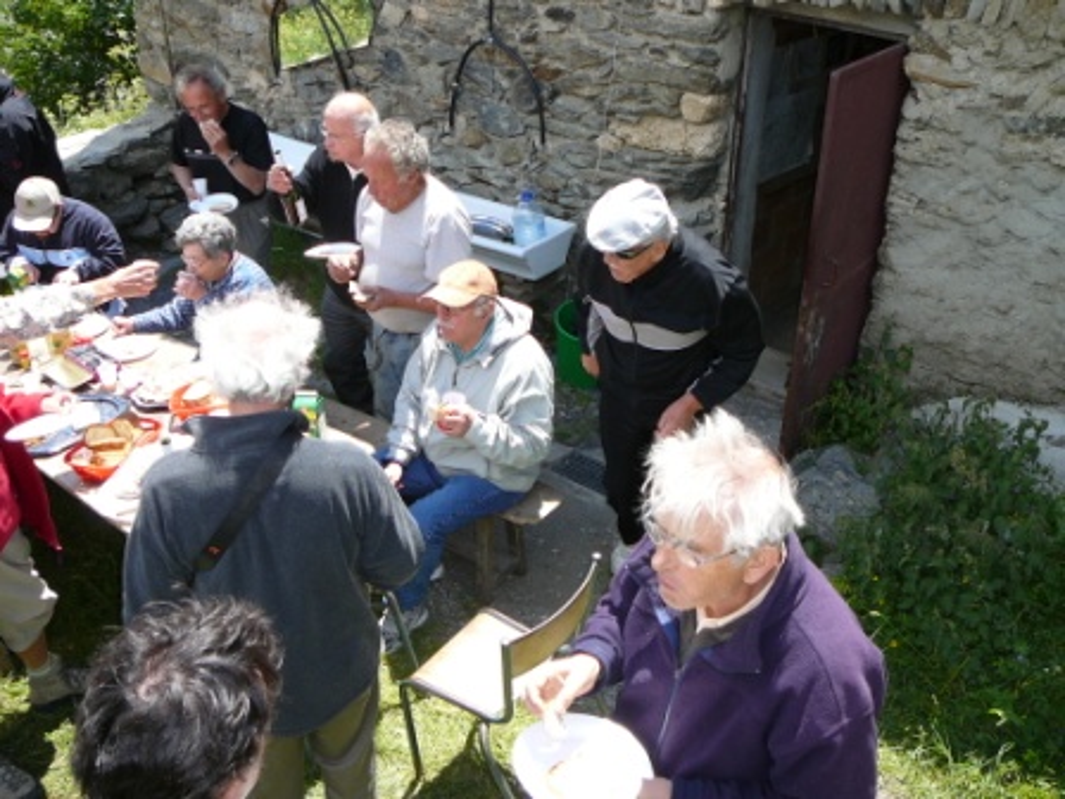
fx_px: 1077
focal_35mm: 35
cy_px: 400
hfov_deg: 52.6
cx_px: 532
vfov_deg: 40.7
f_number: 2.8
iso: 80
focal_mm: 5.2
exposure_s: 1/320
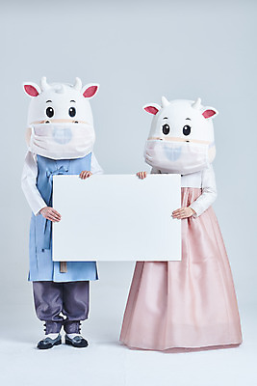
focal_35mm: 70
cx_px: 128
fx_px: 749
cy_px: 193
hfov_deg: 19.5
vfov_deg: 28.8
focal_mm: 70
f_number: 14
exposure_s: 1/125
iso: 100
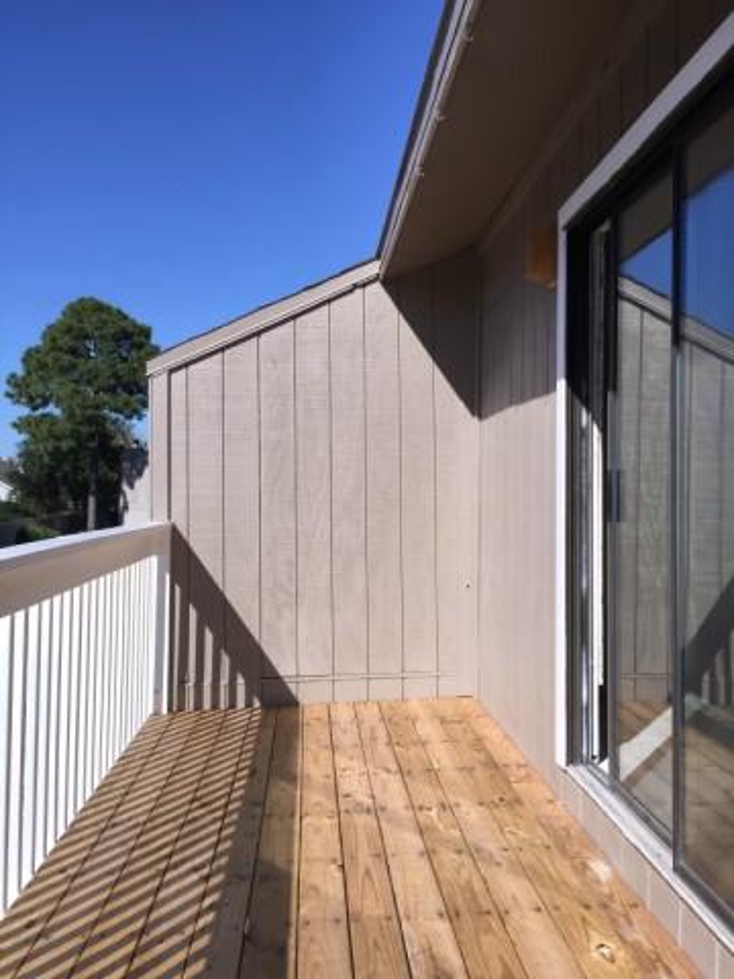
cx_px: 367
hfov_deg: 48.2
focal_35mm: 29
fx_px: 820
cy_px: 490
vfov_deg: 61.7
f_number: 2.2
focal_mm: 4.15
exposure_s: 1/2475
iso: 32
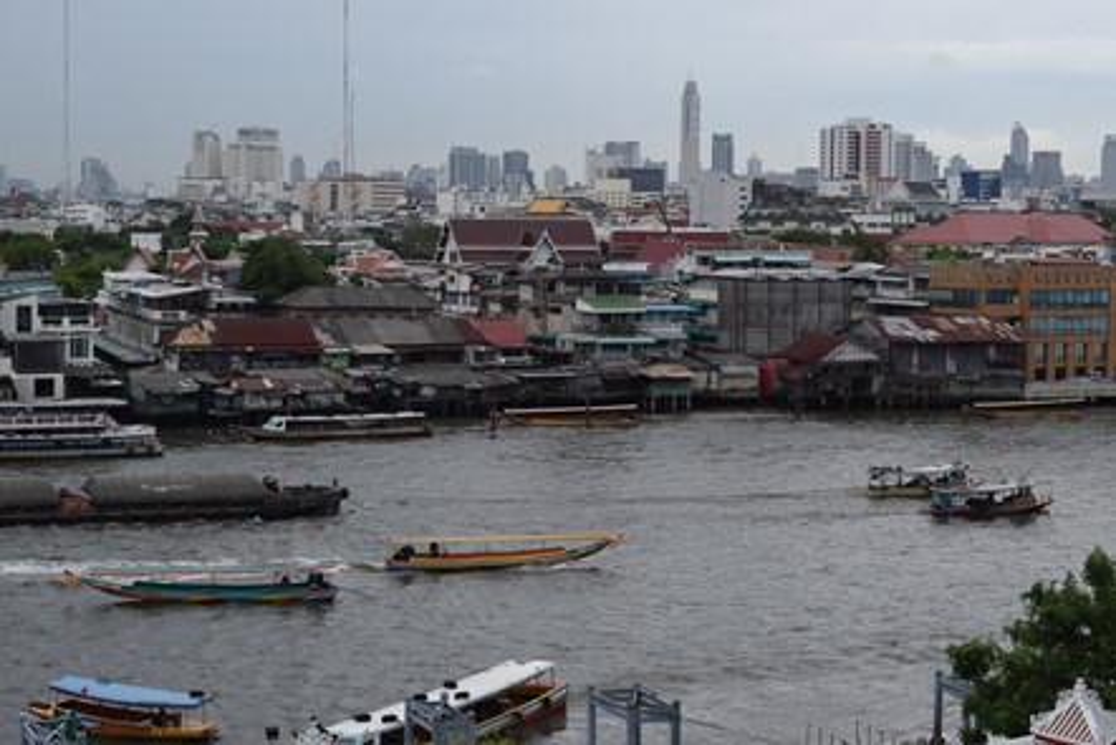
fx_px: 2558
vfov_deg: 16.6
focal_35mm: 82
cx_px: 558
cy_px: 372
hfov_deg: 24.6
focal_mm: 55
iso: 200
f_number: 9
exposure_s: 1/320
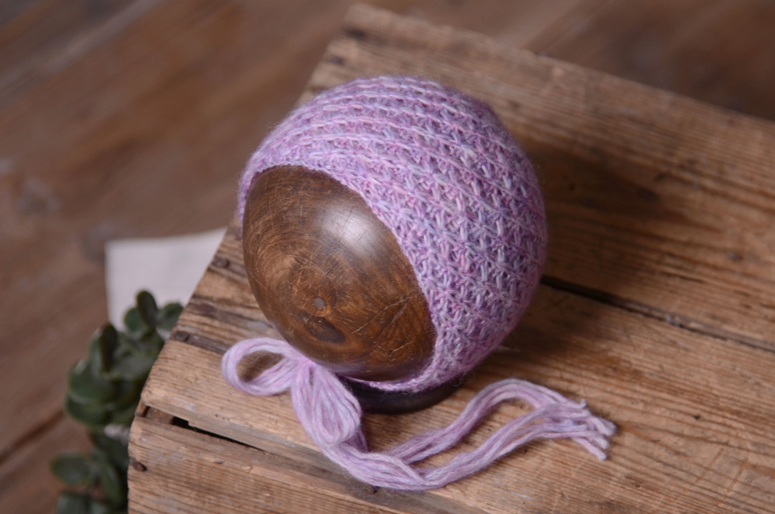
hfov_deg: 13.1
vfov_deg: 8.7
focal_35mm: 158
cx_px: 406
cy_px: 274
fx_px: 3385
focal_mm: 95
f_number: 4
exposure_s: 1/60
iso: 200
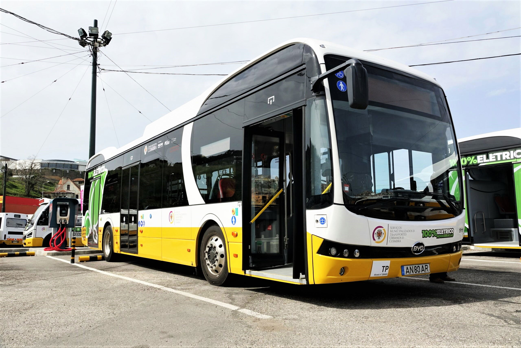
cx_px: 260
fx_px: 420
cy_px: 174
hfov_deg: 63.7
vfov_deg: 45.0
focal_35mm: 29
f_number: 4.5
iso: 100
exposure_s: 1/1000
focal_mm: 10.59
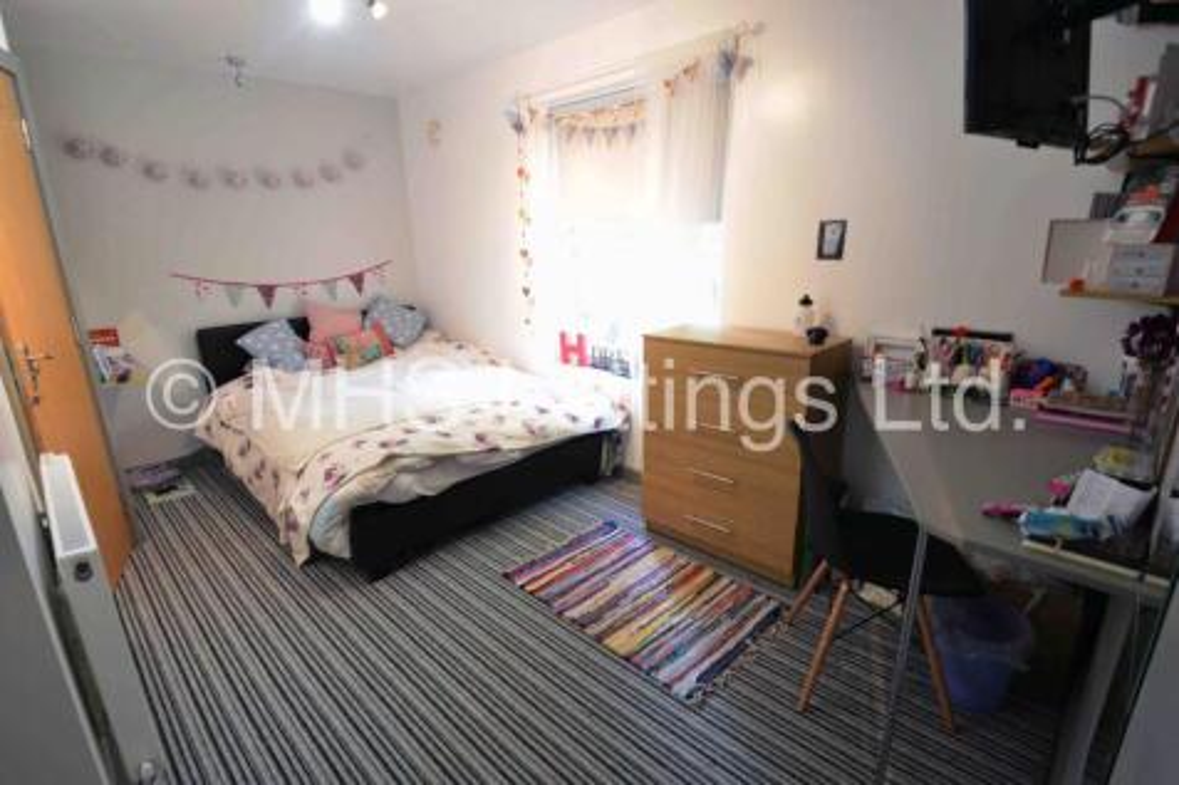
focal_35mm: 16
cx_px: 590
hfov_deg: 95.0
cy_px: 392
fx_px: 540
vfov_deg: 72.0
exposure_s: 1/6
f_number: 8
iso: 1000
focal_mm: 11
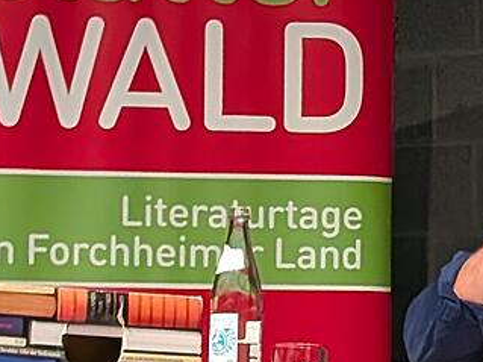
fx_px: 1716
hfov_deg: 16.0
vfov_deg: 12.0
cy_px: 217
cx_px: 348
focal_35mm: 123
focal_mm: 6.9
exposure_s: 1/80
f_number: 1.68
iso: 428
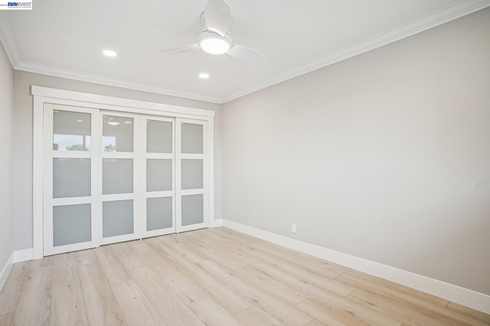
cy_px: 163
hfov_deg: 93.3
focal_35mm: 17
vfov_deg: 70.4
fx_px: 231
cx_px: 245
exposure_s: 1/15
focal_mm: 17
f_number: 8
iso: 400
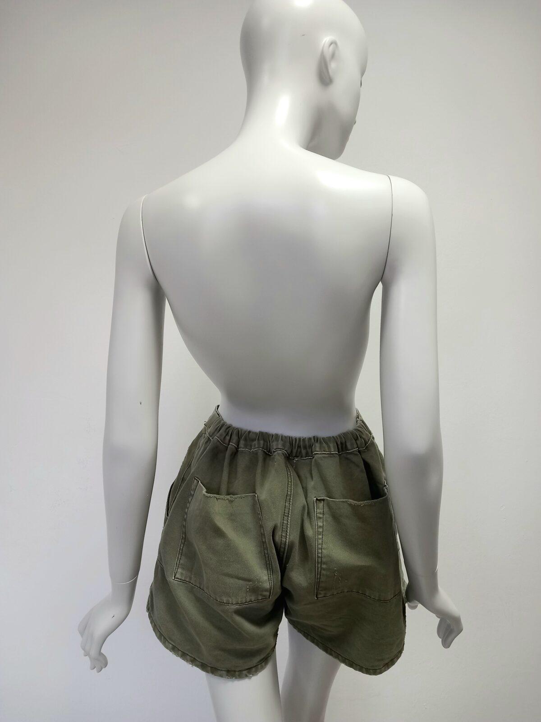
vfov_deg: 65.3
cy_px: 361
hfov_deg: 51.4
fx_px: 563
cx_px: 270
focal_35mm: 27
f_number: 1.8
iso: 200
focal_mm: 4
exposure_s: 1/50.3
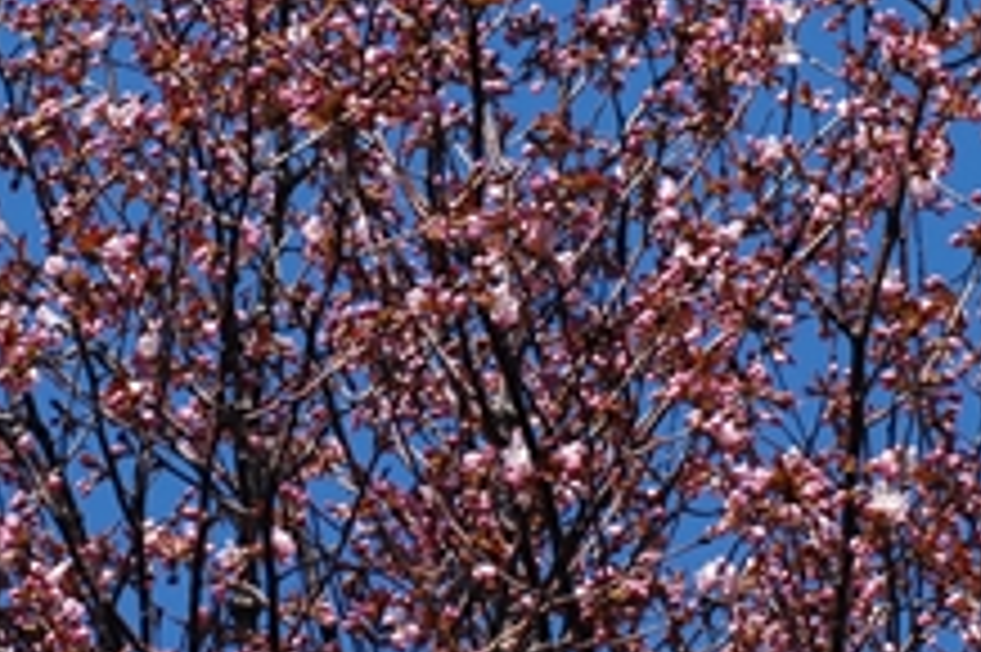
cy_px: 227
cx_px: 396
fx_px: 7869
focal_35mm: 289
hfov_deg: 7.1
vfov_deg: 4.7
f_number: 9
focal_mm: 70
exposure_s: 1/320
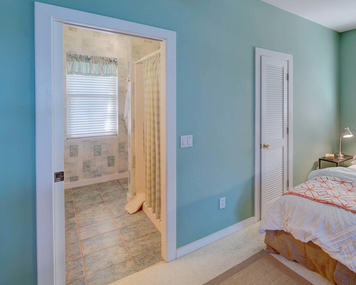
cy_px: 106
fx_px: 221
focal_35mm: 21
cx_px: 274
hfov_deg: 71.4
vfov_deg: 64.5
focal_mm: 12
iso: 100
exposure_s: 1
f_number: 8
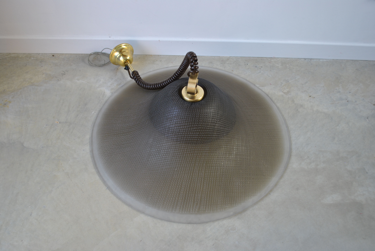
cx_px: 188
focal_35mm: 36
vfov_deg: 37.0
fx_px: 375
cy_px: 126
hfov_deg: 53.1
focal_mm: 24
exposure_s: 1/80
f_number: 4.5
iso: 200
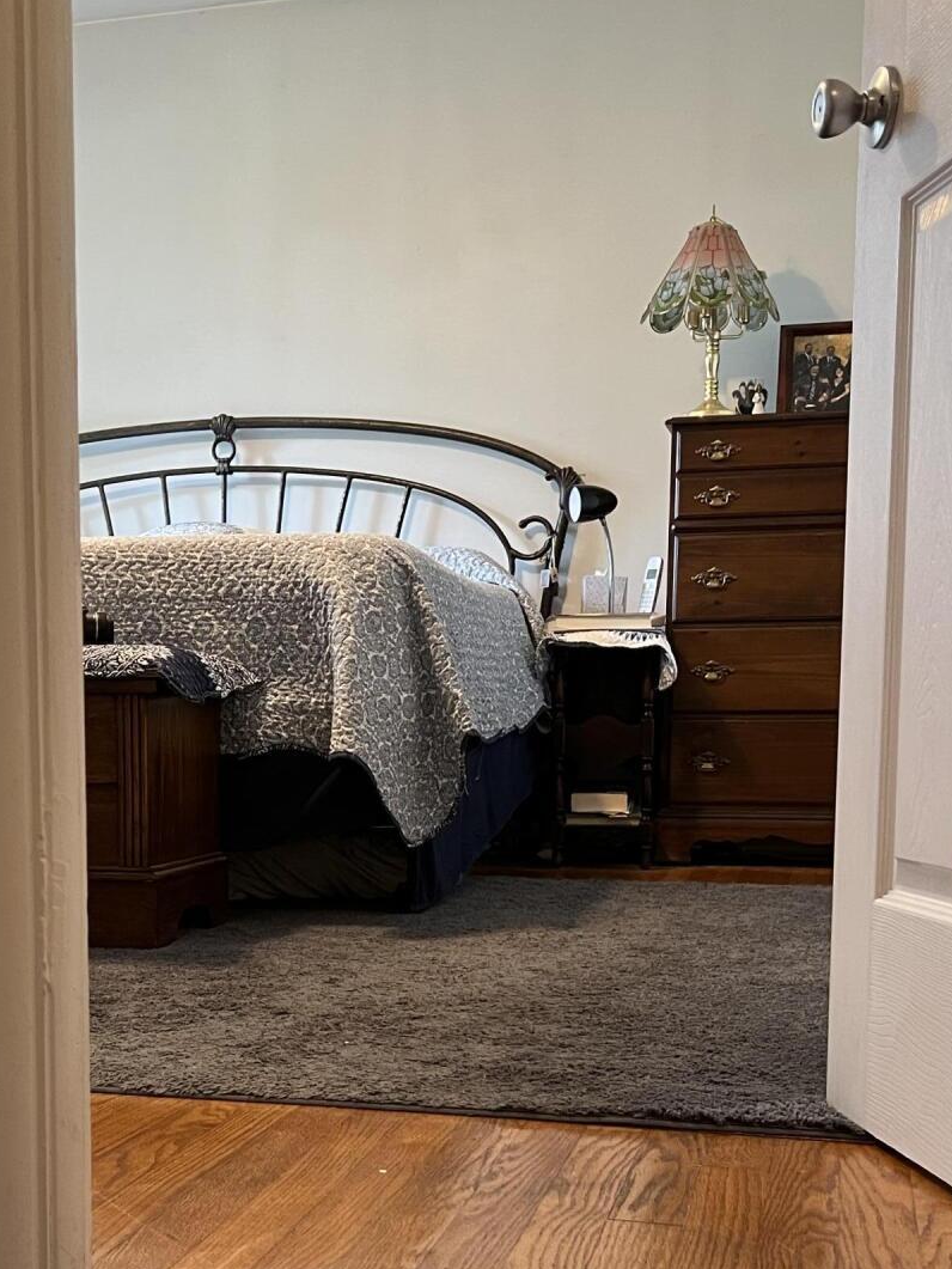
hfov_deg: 29.4
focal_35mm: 49
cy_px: 919
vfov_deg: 38.1
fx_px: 1796
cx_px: 288
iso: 250
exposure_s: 1/60
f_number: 1.5
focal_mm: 5.7
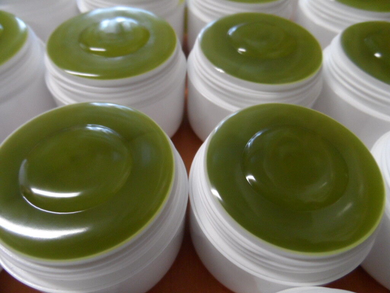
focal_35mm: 24
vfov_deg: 56.8
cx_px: 195
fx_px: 270
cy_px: 146
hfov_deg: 71.6
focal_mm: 4
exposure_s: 1/30
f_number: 3.2
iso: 400
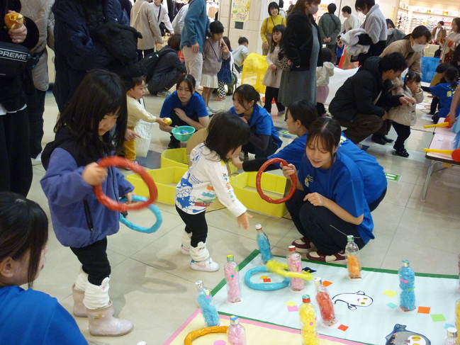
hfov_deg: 55.3
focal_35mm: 33
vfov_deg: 43.0
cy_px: 172
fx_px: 439
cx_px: 230
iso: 400
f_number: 2.8
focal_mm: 5.5
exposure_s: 1/60
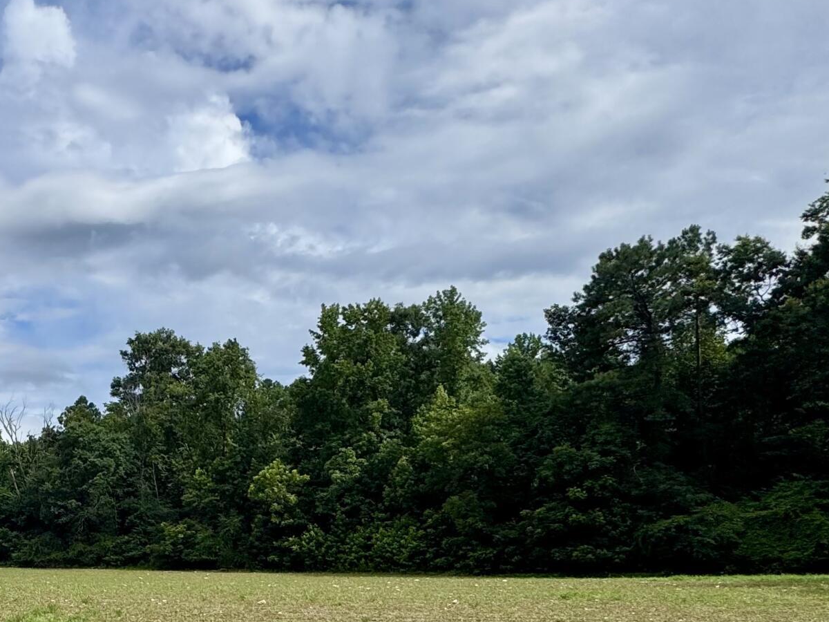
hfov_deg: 45.5
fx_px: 838
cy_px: 525
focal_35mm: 35
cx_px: 25
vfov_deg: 38.6
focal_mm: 2.22
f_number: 2.2
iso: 40
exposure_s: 1/2415
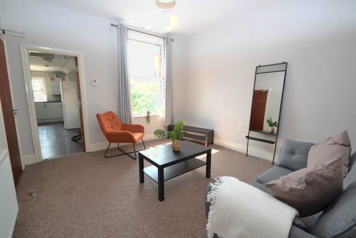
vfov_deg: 77.4
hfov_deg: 100.4
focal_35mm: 15
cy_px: 119
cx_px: 178
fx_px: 148
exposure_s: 1/160
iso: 1600
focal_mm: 10
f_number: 8
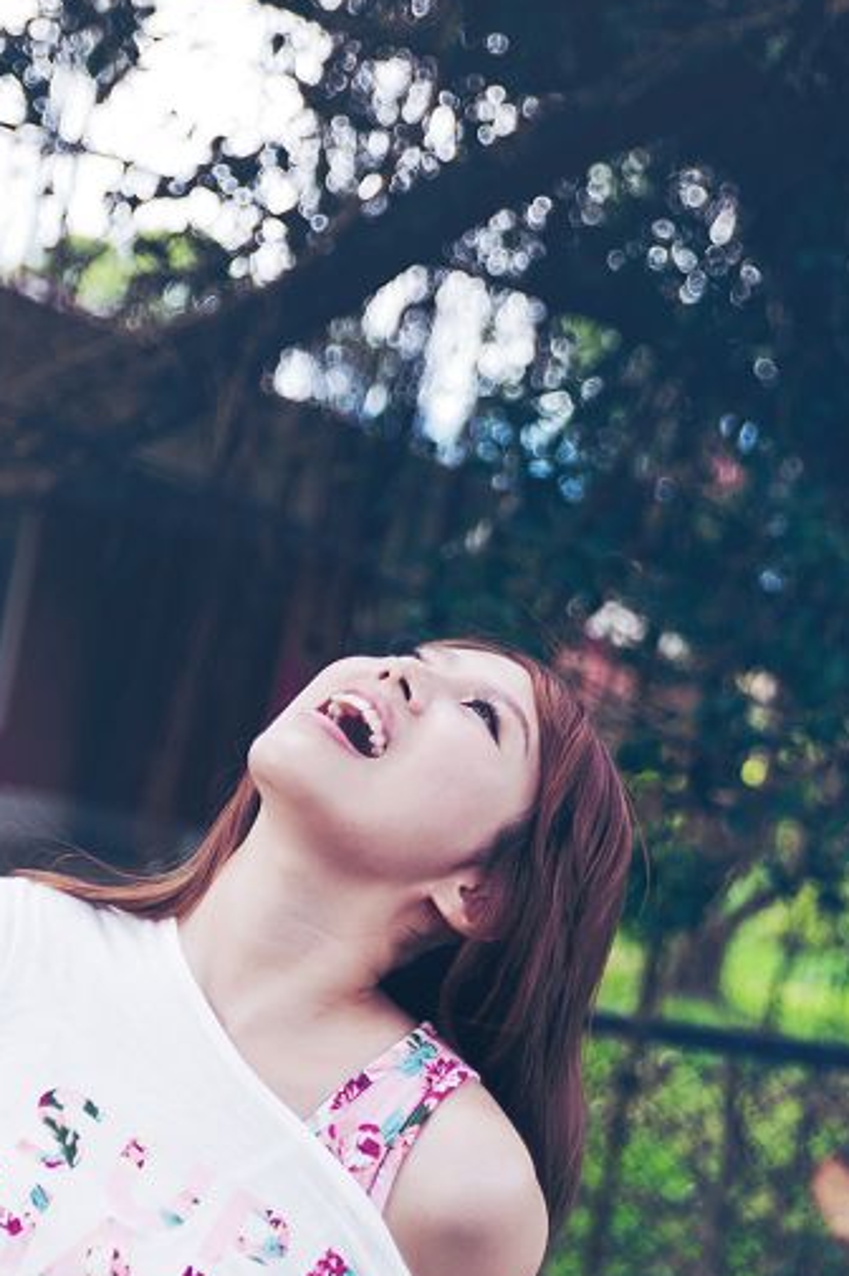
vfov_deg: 21.0
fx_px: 3365
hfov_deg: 14.4
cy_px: 1155
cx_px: 370
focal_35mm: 95
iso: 200
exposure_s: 1/320
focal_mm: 48
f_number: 2.8
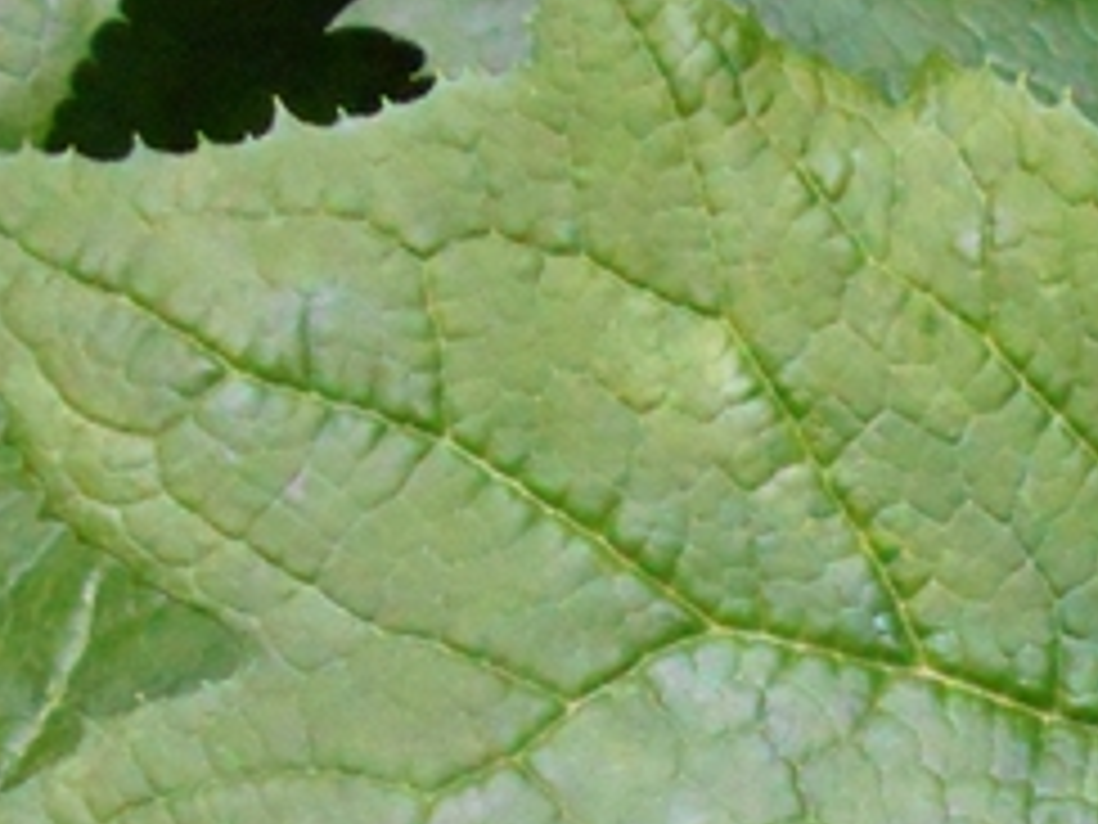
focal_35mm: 126
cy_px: 1130
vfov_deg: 11.4
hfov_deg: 15.1
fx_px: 3997
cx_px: 1323
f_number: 3.4
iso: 320
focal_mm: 5.1
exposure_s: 1/250
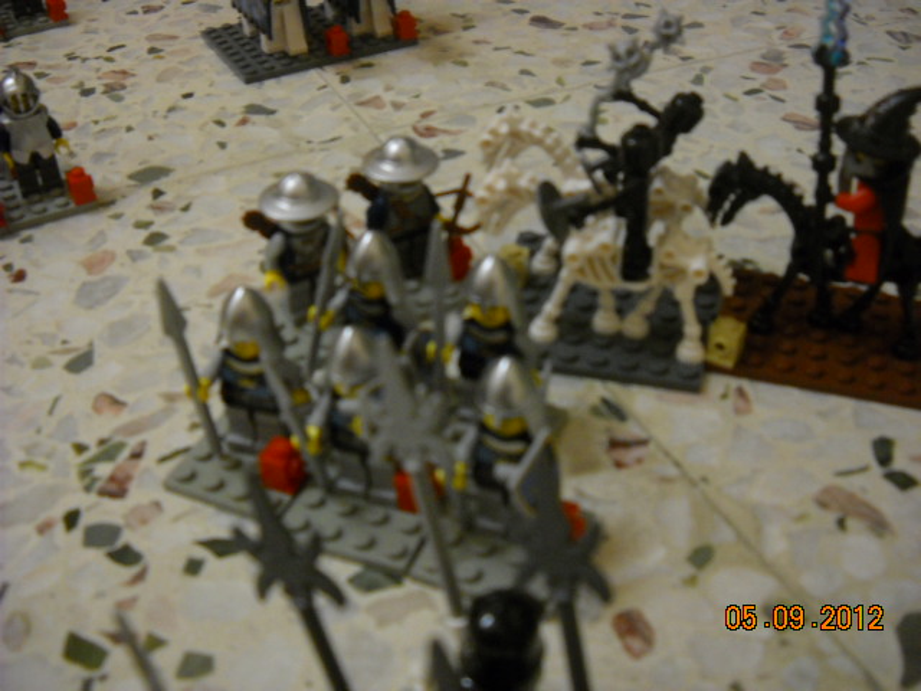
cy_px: 346
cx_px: 460
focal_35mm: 41
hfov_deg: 45.8
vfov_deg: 35.1
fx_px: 1091
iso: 400
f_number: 3.1
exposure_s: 1/15
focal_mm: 6.72
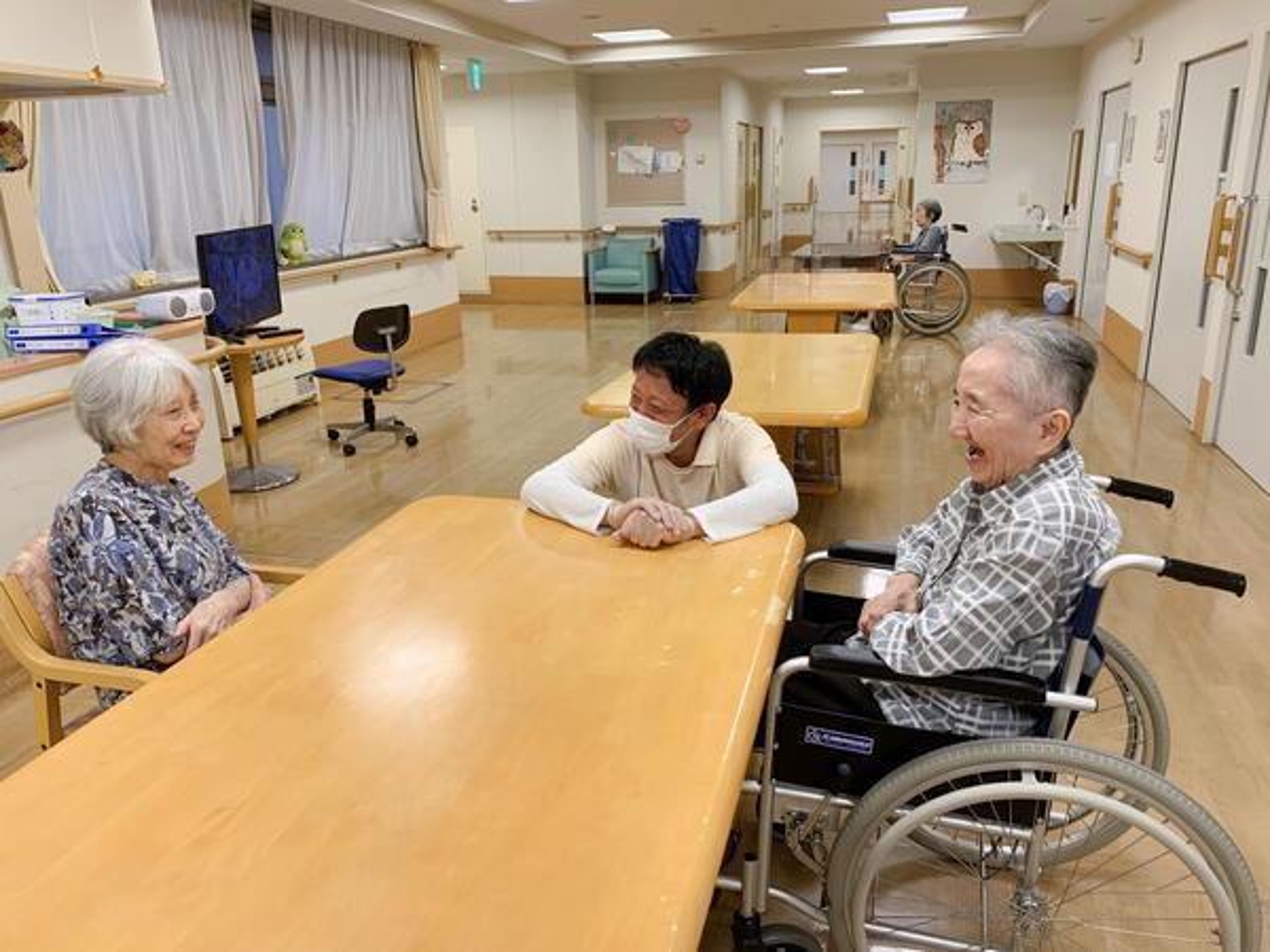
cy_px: 476
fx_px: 954
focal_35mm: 26
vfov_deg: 53.1
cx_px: 635
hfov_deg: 67.3
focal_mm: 4.25
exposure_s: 1/121
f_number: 1.8
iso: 64
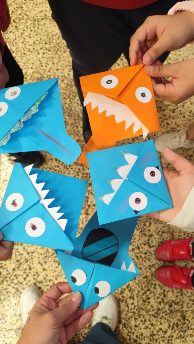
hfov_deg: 44.1
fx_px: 238
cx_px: 119
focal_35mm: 26
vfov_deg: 71.9
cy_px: 171
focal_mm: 6.14
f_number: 1.65
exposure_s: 1/50
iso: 1000
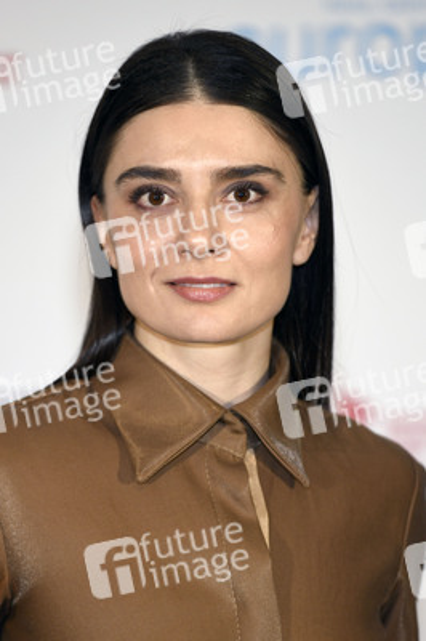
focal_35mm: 200
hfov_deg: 6.9
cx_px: 213
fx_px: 3556
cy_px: 320
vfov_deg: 10.3
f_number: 3.5
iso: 800
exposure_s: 1/250
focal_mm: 200
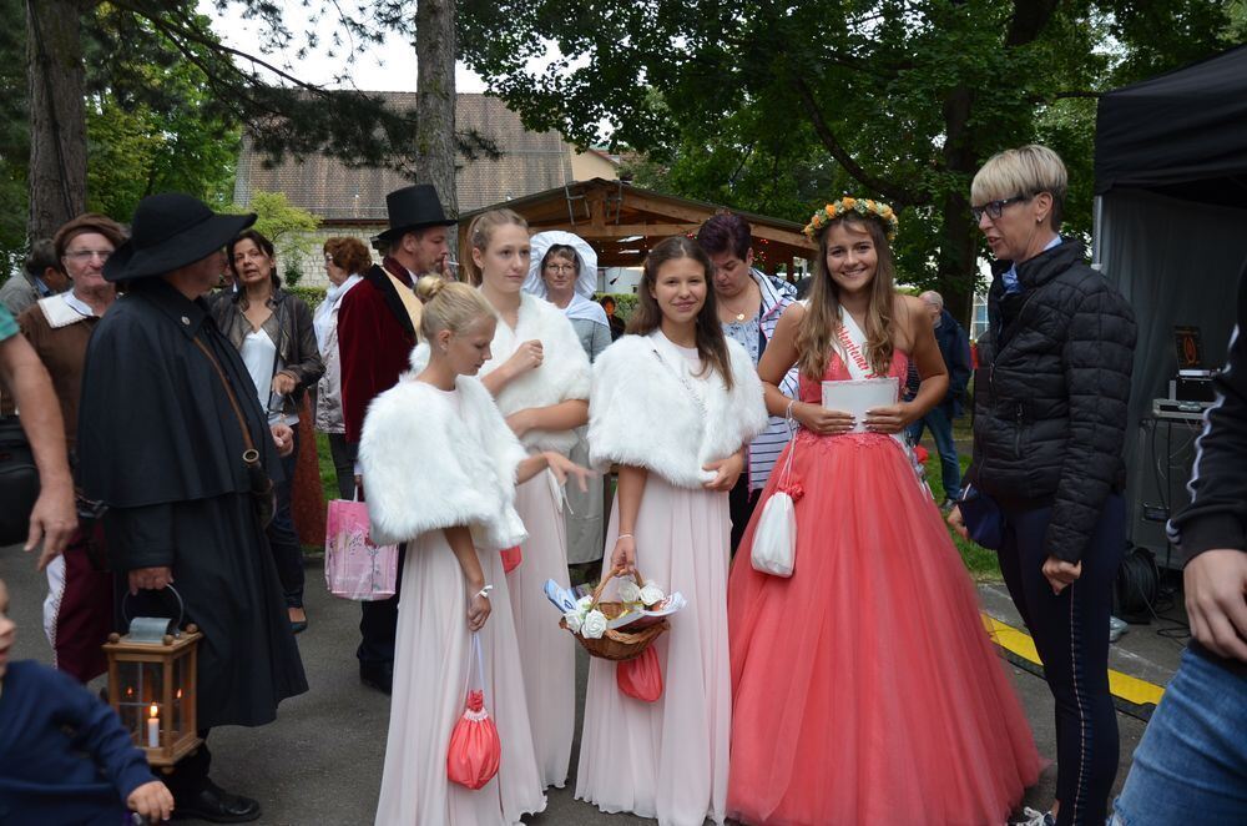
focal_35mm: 33
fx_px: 1141
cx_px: 624
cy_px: 413
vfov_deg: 39.8
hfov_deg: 57.3
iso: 400
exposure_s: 1/60
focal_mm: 22
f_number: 4
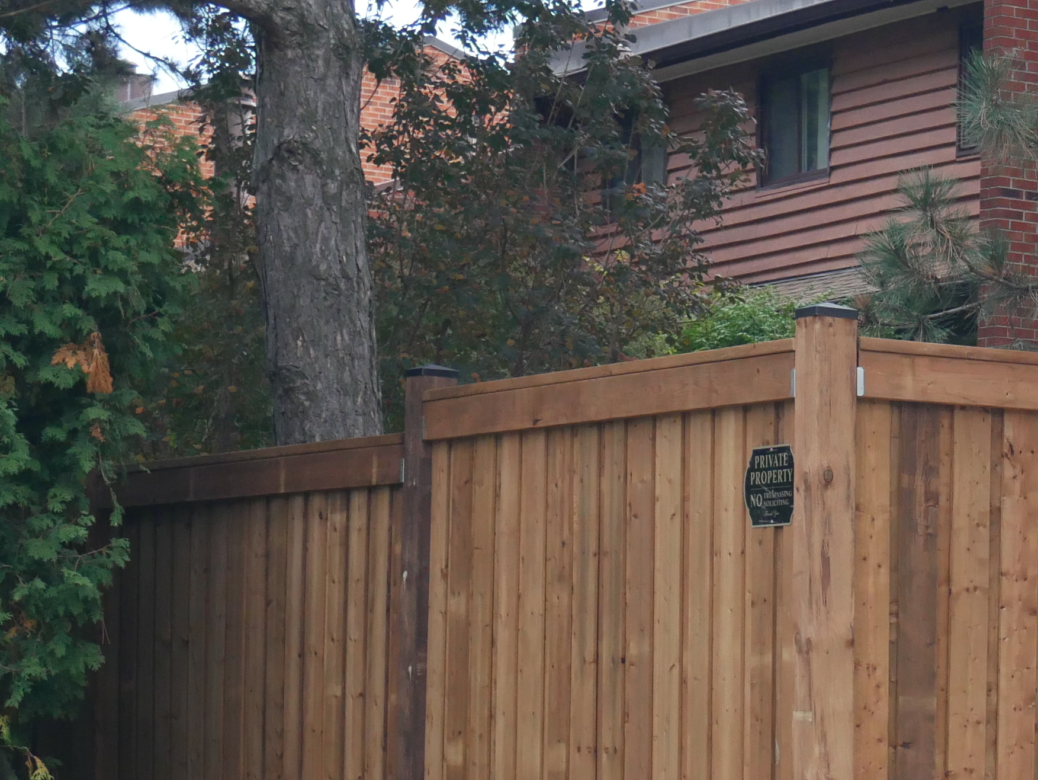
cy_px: 653
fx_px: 3930
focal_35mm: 131
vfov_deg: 11.3
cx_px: 1269
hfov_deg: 14.5
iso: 1000
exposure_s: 1/500
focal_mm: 25
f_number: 5.3
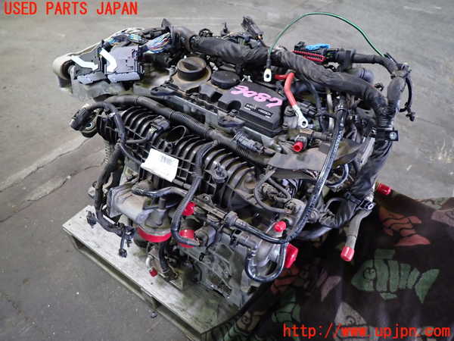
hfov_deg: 69.4
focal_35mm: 25
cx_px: 227
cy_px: 170
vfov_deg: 54.9
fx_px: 328
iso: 400
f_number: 2
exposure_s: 1/30
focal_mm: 4.5
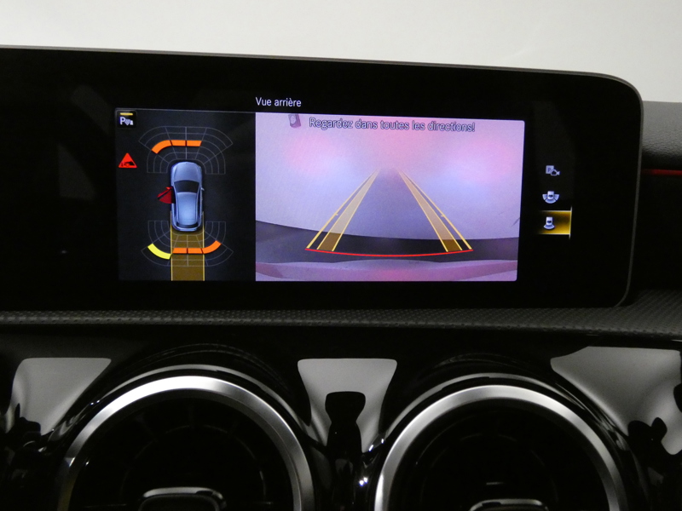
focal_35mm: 27
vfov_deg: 51.4
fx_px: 532
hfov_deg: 65.3
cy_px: 256
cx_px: 341
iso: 1600
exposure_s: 1/60
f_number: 3.2
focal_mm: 4.8
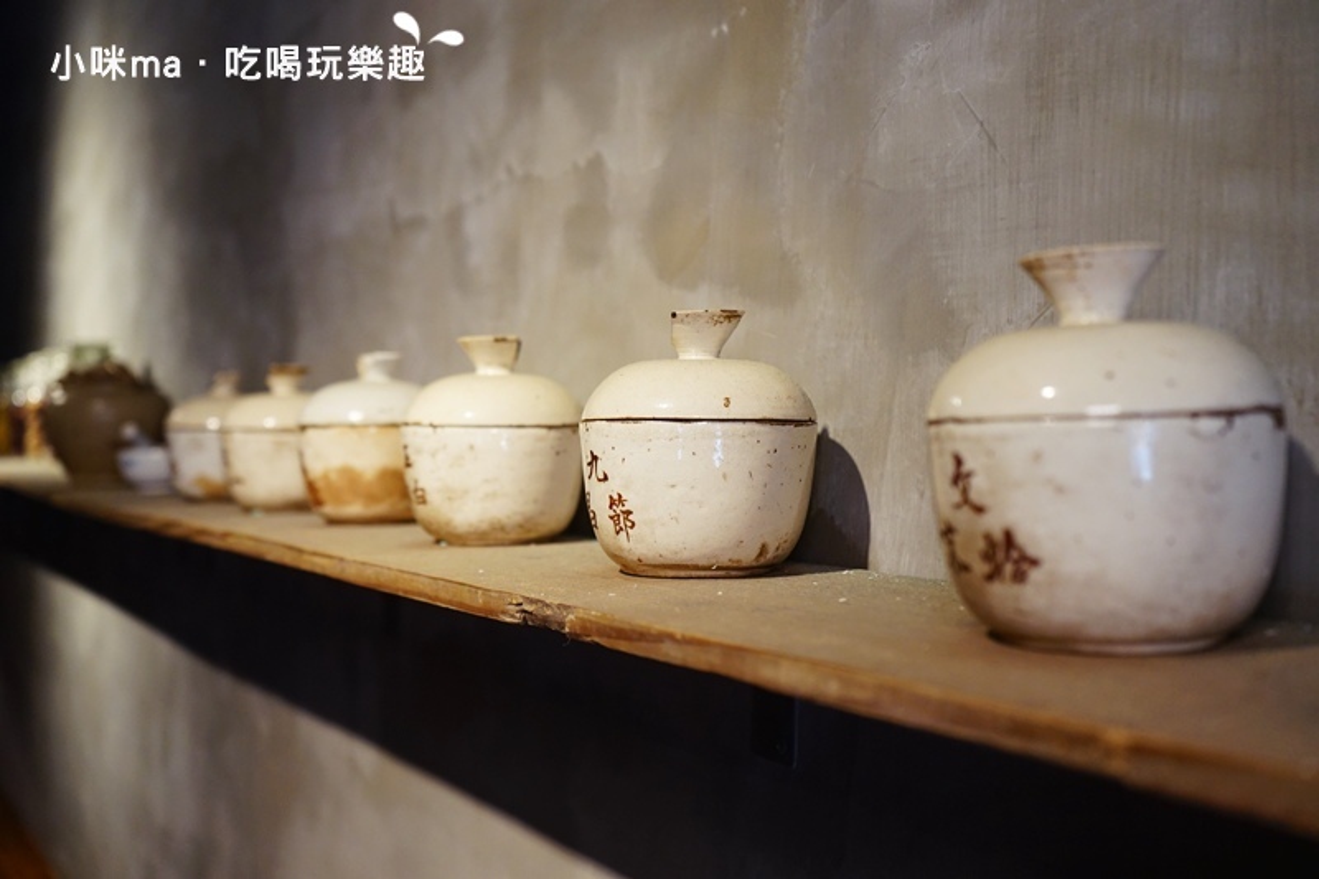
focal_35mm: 41
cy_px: 440
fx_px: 1502
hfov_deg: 47.4
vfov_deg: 32.6
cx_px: 660
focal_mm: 41
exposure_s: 1/60
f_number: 4.5
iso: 1000
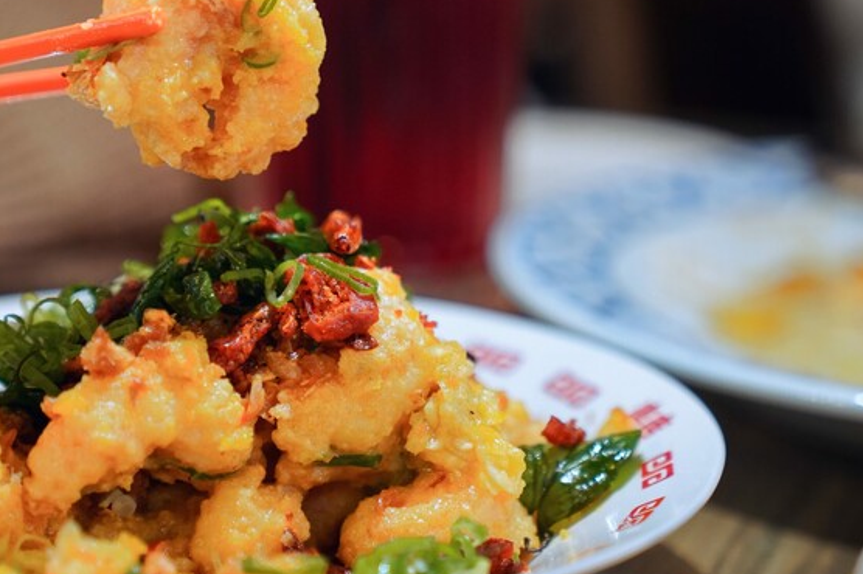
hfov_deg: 19.1
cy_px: 217
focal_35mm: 107
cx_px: 383
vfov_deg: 12.8
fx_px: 2563
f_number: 2.8
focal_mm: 70
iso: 1600
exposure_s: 1/80
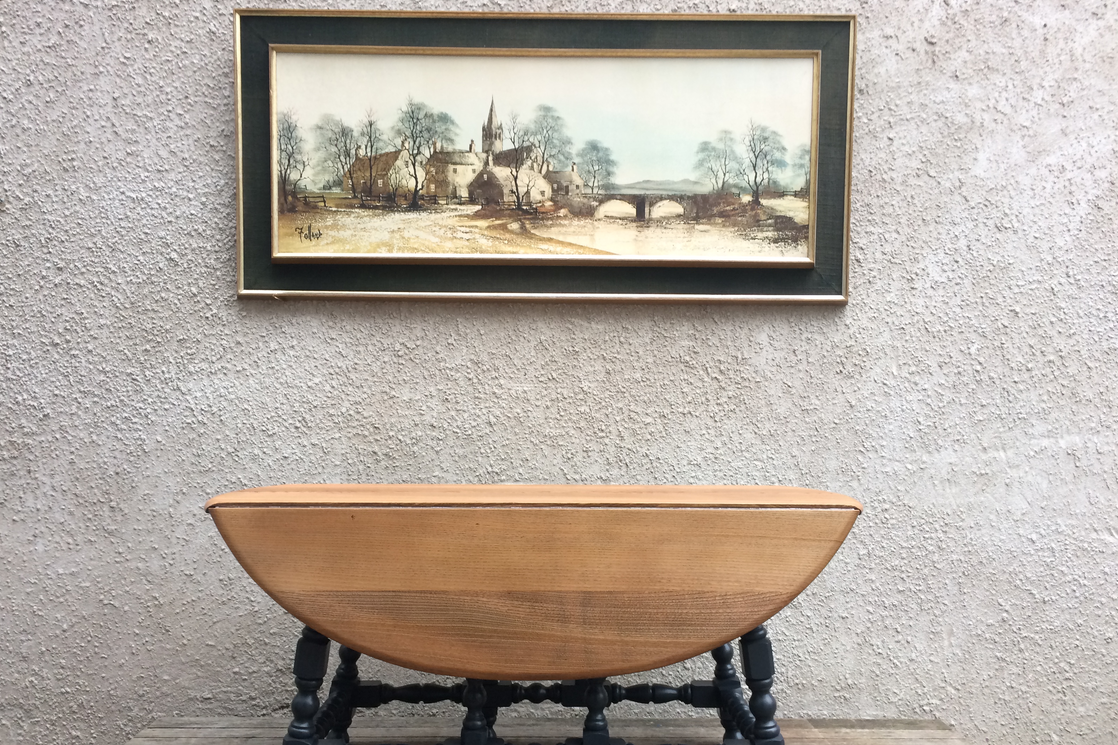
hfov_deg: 60.3
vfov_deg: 42.3
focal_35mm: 31
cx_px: 550
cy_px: 415
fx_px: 963
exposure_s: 1/33
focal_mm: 4.15
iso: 40
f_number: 2.2
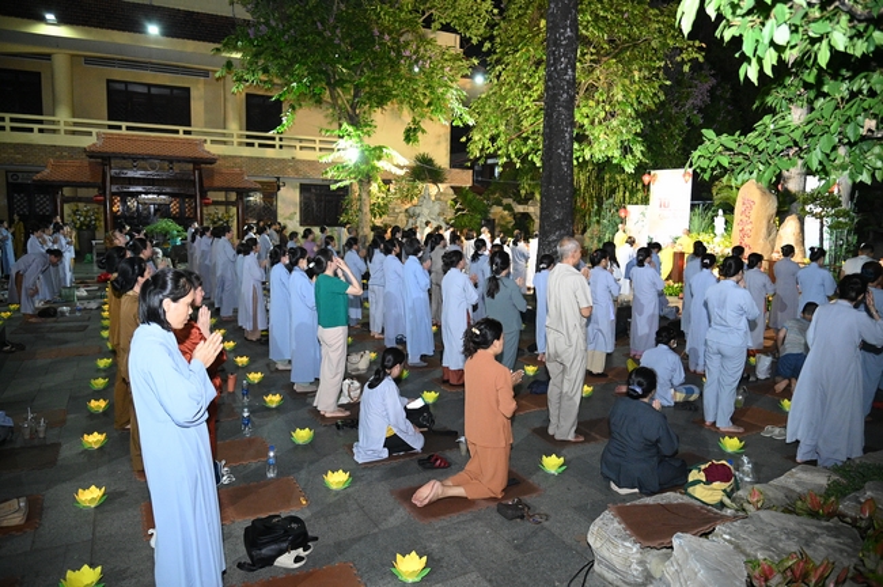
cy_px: 294
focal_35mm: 24
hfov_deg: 73.8
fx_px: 588
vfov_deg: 53.0
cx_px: 442
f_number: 4
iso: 10000
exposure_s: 1/200
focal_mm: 24
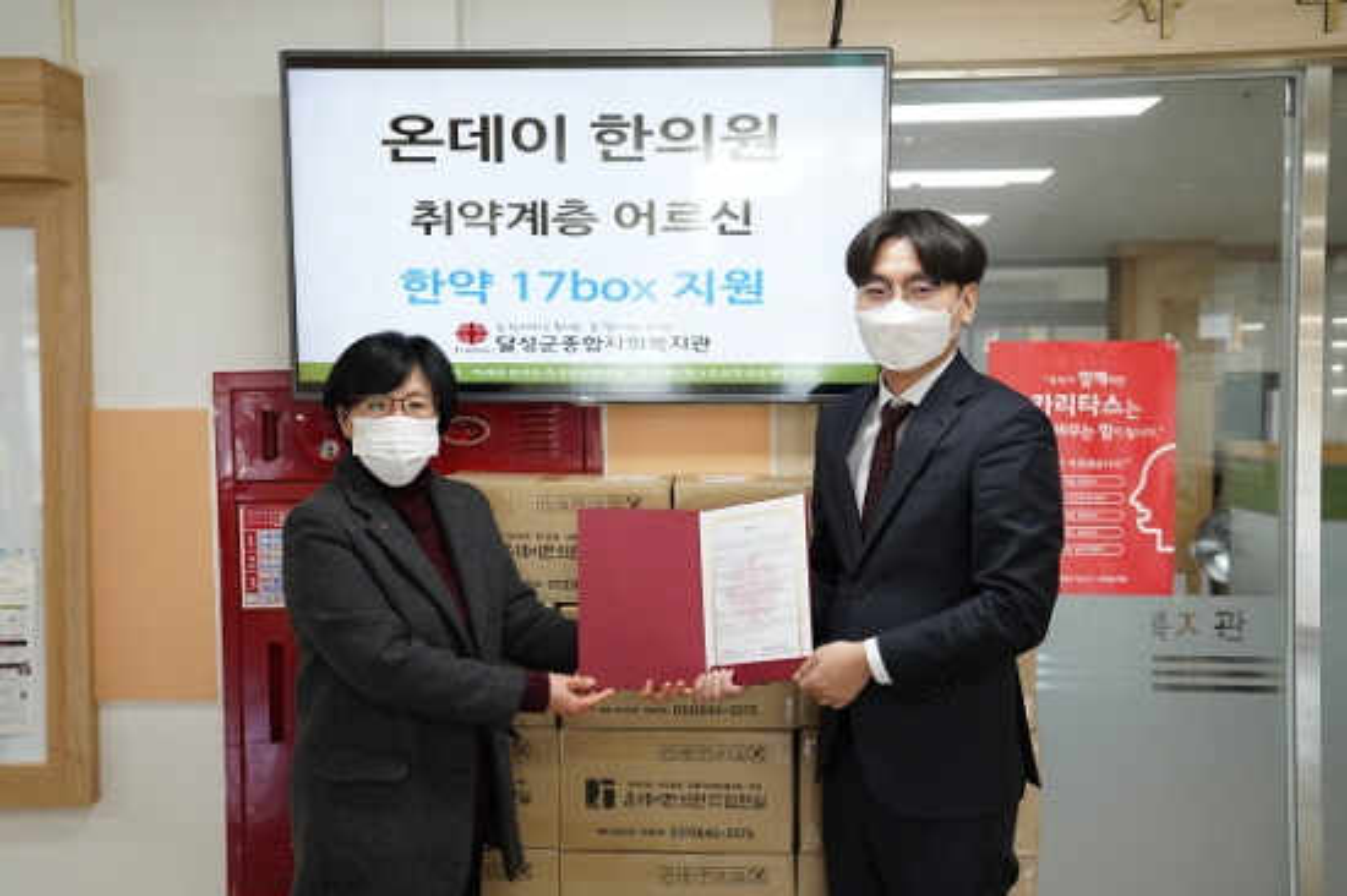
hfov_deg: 48.5
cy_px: 448
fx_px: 1496
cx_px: 674
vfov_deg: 33.4
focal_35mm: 40
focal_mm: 40
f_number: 4.5
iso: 1250
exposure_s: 1/125
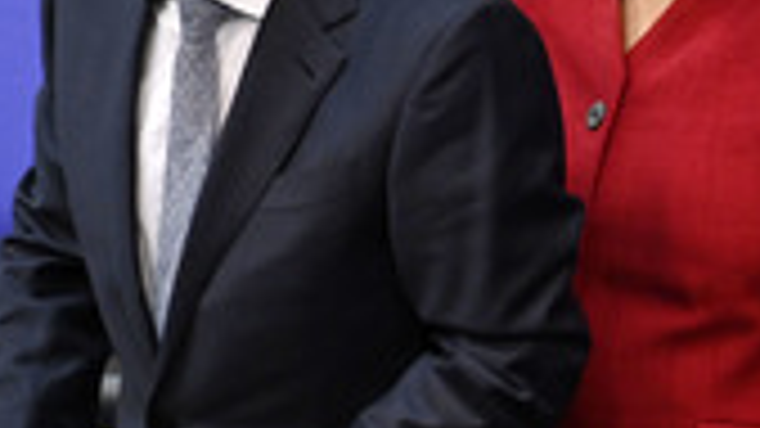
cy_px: 122
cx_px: 632
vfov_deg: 1.0
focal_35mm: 1175
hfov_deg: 1.8
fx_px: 23675
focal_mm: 420
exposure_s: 1/320
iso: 5000
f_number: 5.6
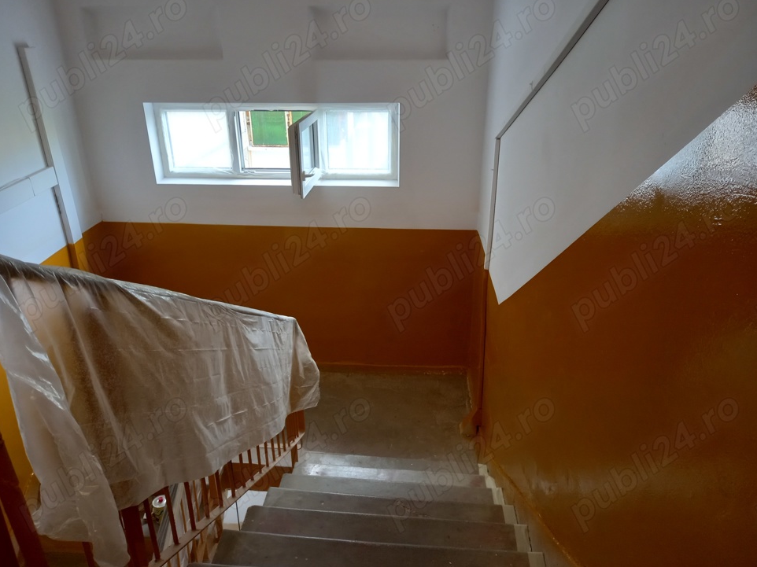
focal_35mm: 26
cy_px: 274
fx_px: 568
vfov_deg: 53.0
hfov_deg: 67.3
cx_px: 378
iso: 160
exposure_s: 1/40
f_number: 2
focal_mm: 4.6
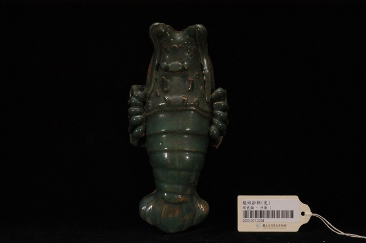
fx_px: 914
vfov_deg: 15.1
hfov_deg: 22.6
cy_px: 122
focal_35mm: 90
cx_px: 183
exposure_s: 1/125
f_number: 36
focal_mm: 60
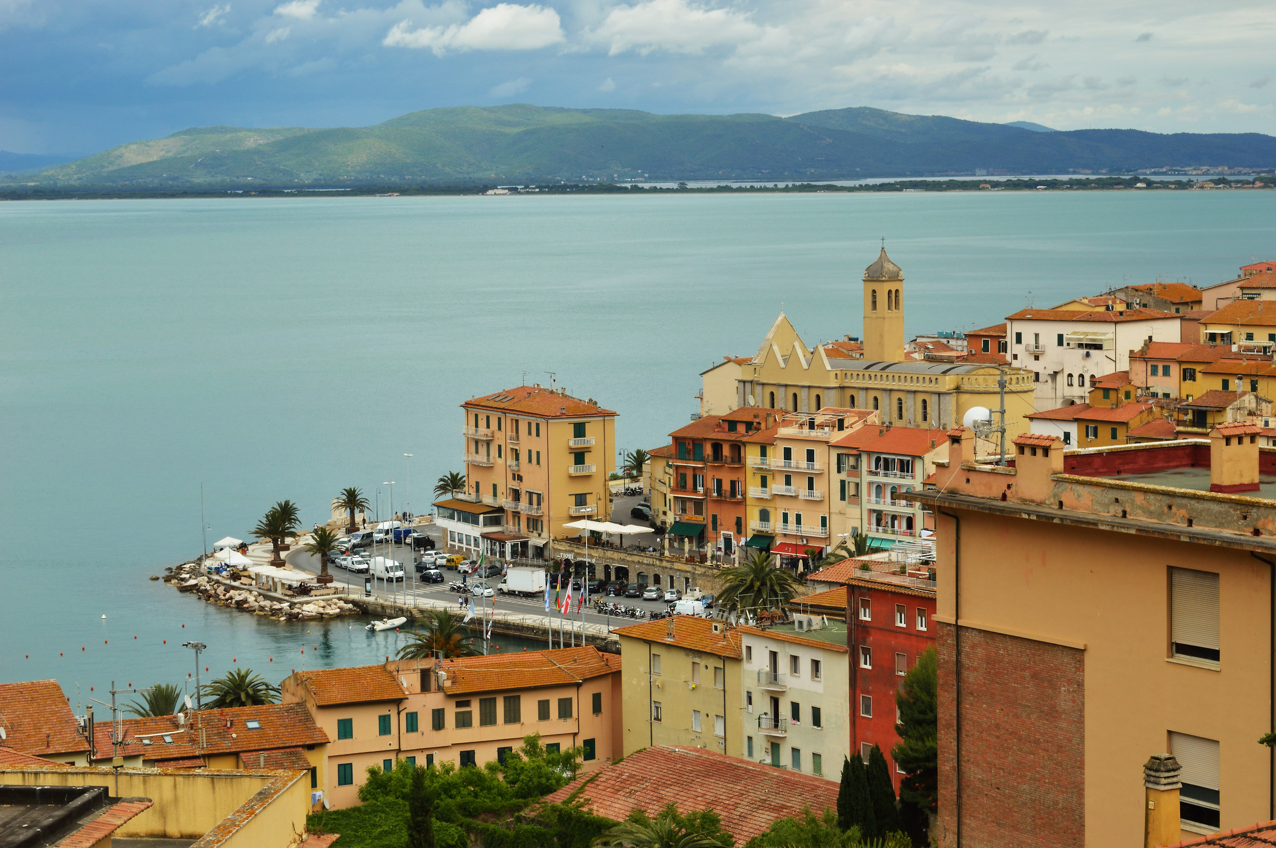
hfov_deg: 24.6
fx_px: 2921
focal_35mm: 82
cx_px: 638
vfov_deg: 16.5
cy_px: 424
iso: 100
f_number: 16
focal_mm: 55
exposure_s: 1/125
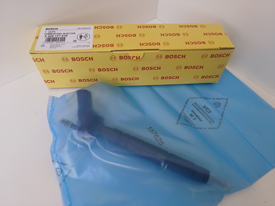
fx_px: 183
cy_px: 103
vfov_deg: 58.9
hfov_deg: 73.9
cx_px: 138
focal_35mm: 23
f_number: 1.8
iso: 64
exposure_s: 1/50
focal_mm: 5.06
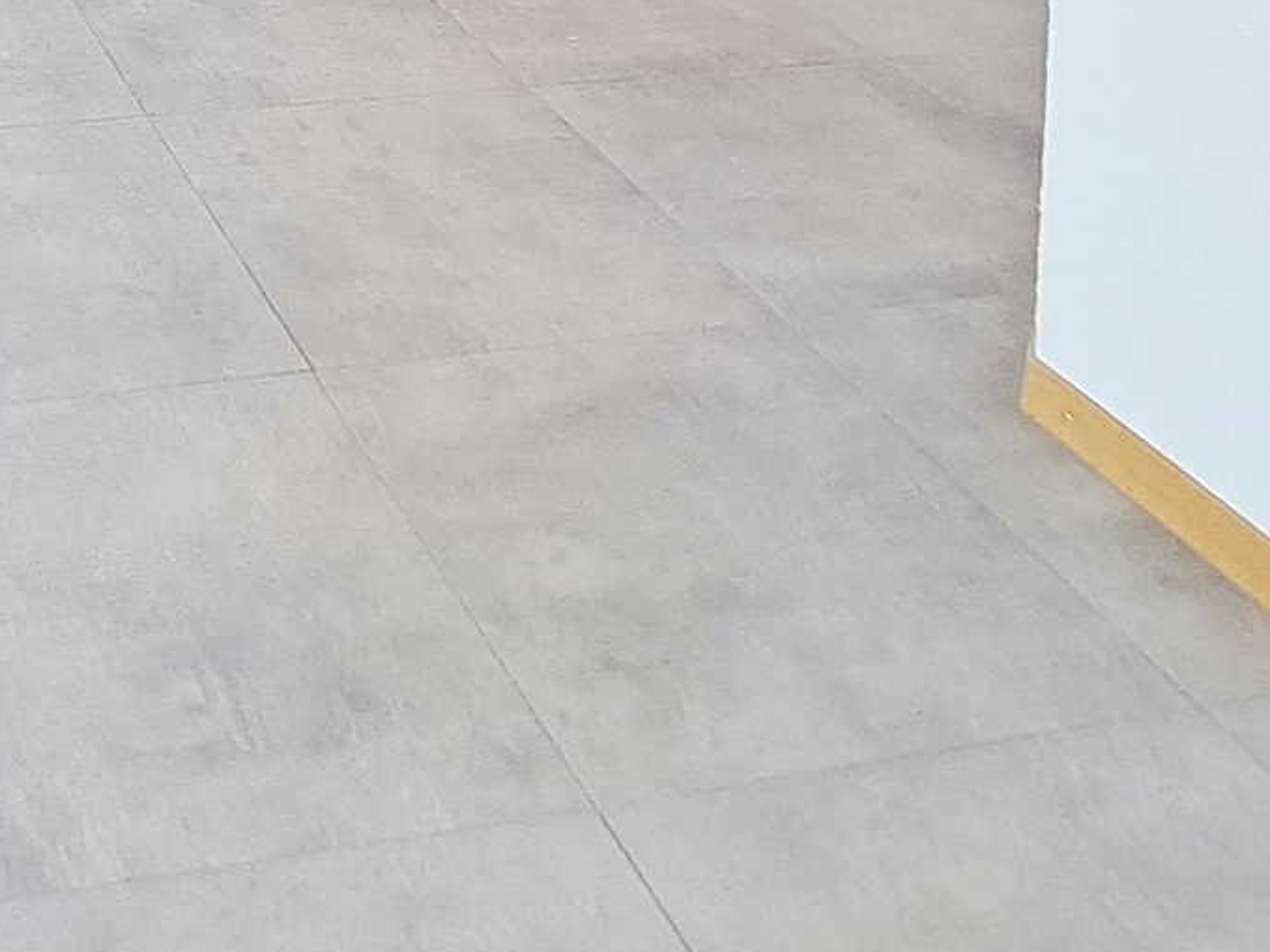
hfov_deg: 33.3
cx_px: -168
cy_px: -771
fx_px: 1797
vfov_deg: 20.6
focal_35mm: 49
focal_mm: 1.74
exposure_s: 1/50
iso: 50
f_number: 2.2
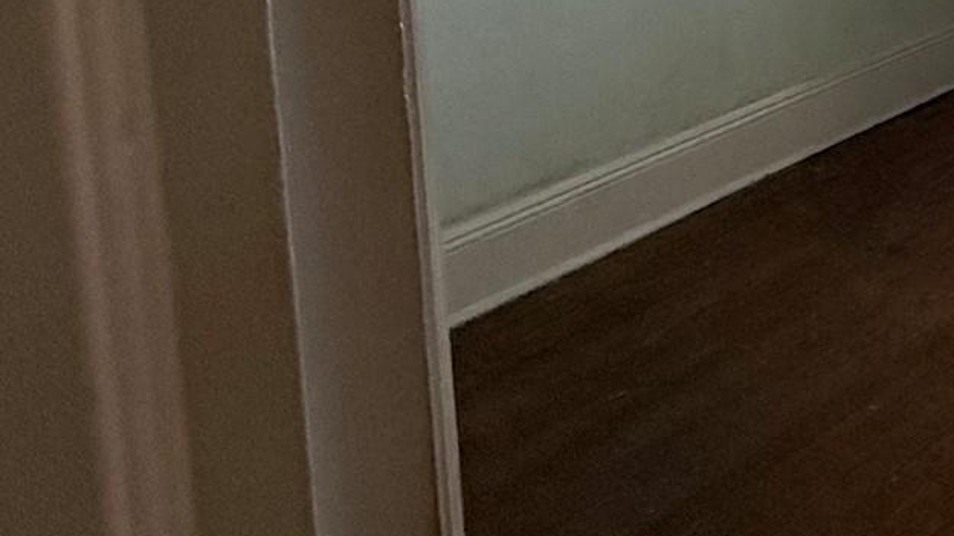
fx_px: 1264
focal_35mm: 50
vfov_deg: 20.3
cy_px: -284
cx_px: 1392
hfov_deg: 28.6
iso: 100
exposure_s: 1/99
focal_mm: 2.22
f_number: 2.2
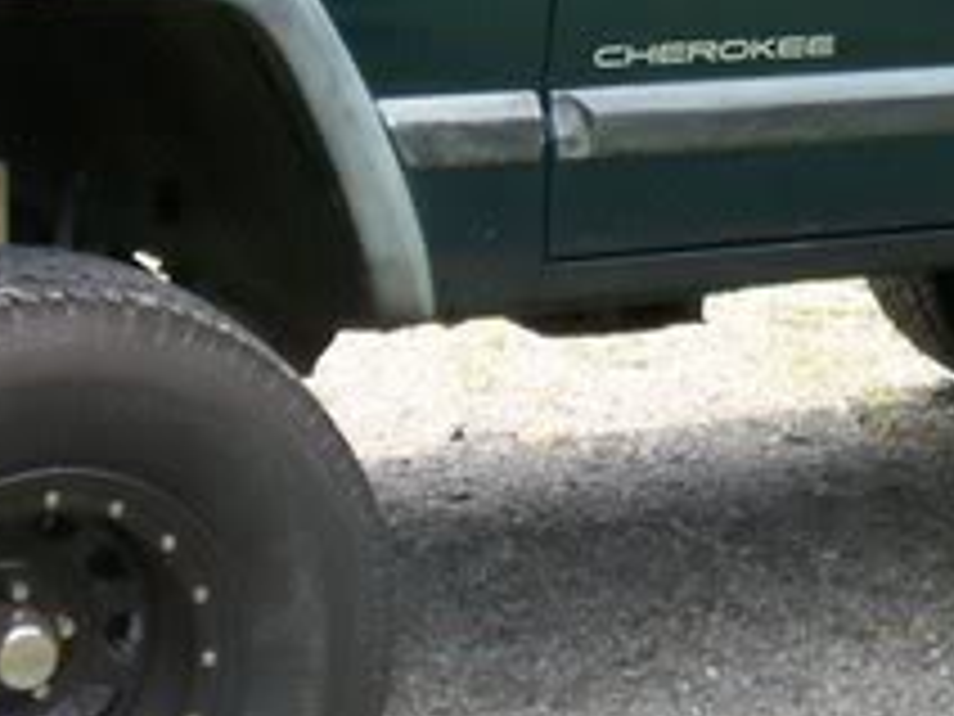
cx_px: 792
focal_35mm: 136
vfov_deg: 10.8
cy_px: -63
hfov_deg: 14.4
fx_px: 3748
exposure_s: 1/178
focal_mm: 5.9
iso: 100
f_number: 4.5
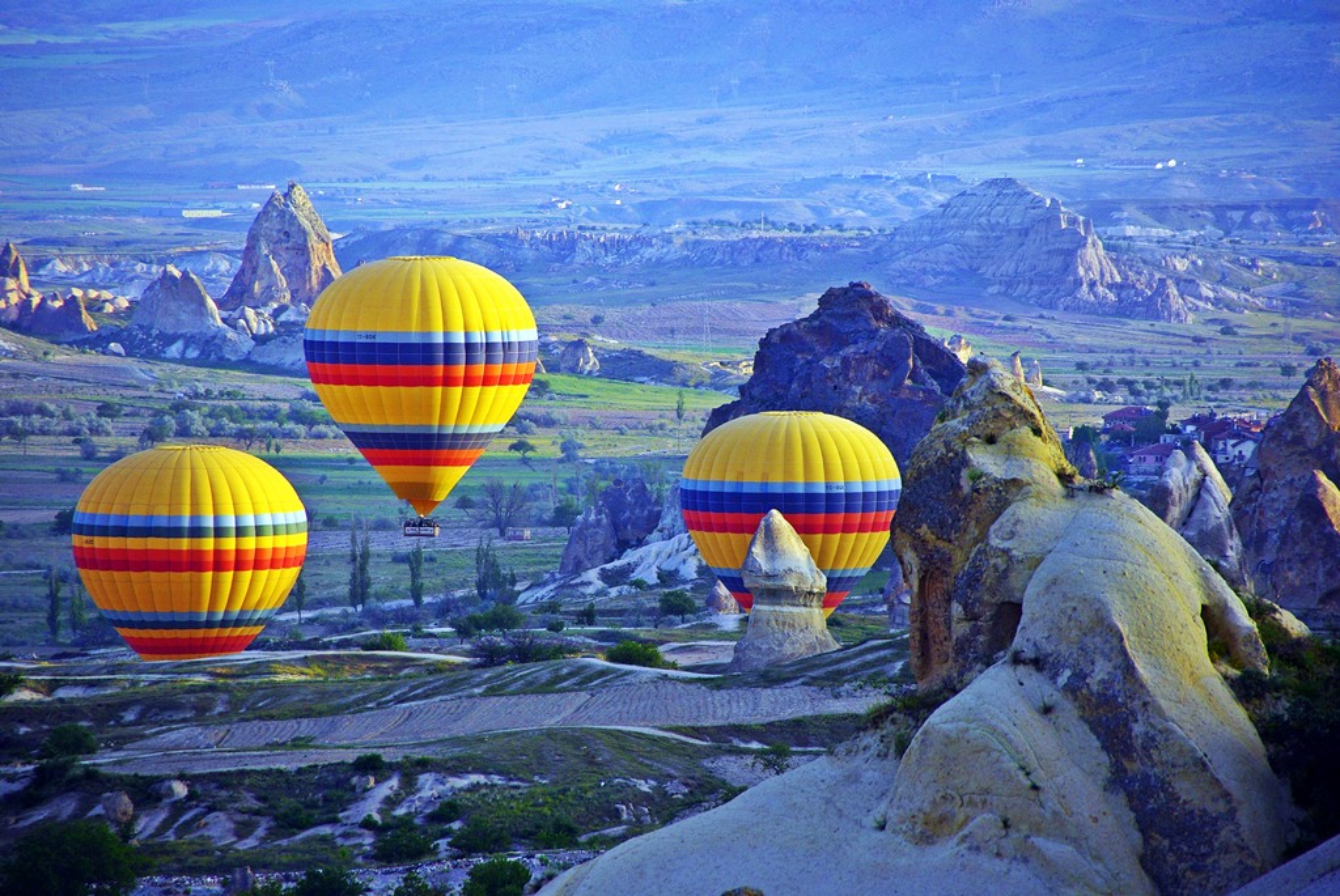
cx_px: 670
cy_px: 448
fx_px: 11178
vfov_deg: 4.6
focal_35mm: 300
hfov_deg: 6.9
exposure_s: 1/160
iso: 250
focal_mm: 200
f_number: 6.2
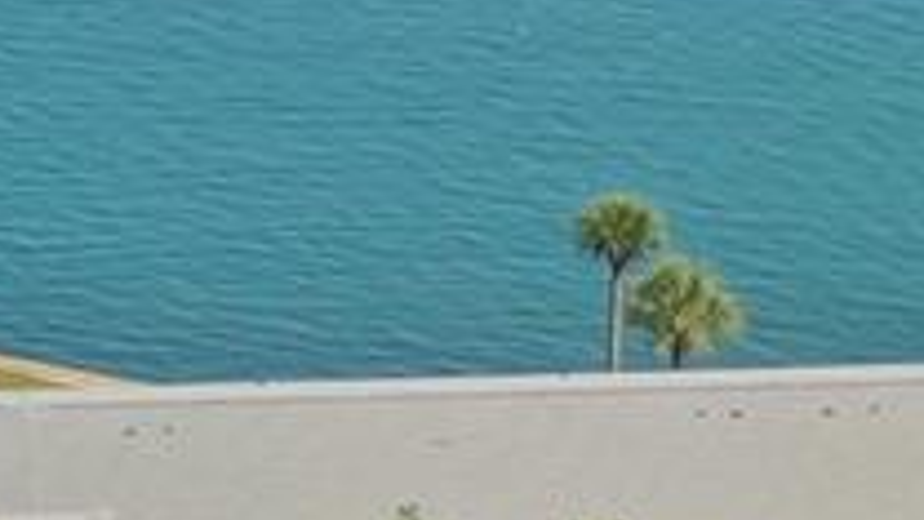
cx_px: 298
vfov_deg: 5.3
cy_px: -267
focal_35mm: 226
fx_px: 5537
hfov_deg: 9.5
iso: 100
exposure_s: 1/120
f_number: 4.5
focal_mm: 10.26
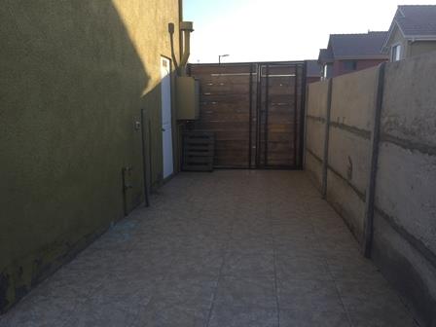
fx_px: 365
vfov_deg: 48.2
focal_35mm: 29
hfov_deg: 61.7
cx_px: 218
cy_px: 164
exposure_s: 1/549
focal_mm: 4.15
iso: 32
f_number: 2.2
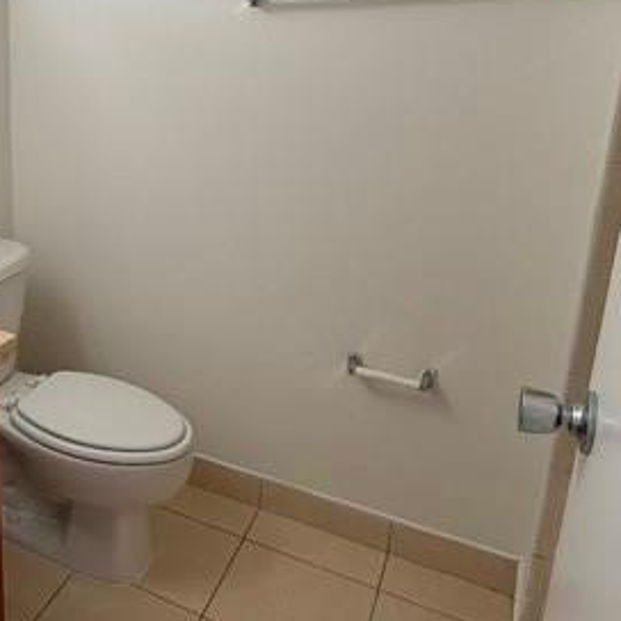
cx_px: -34
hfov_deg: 39.9
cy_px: 224
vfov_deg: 46.7
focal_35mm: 35
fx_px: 710
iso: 50
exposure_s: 1/120
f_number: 2.2
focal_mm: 2.22
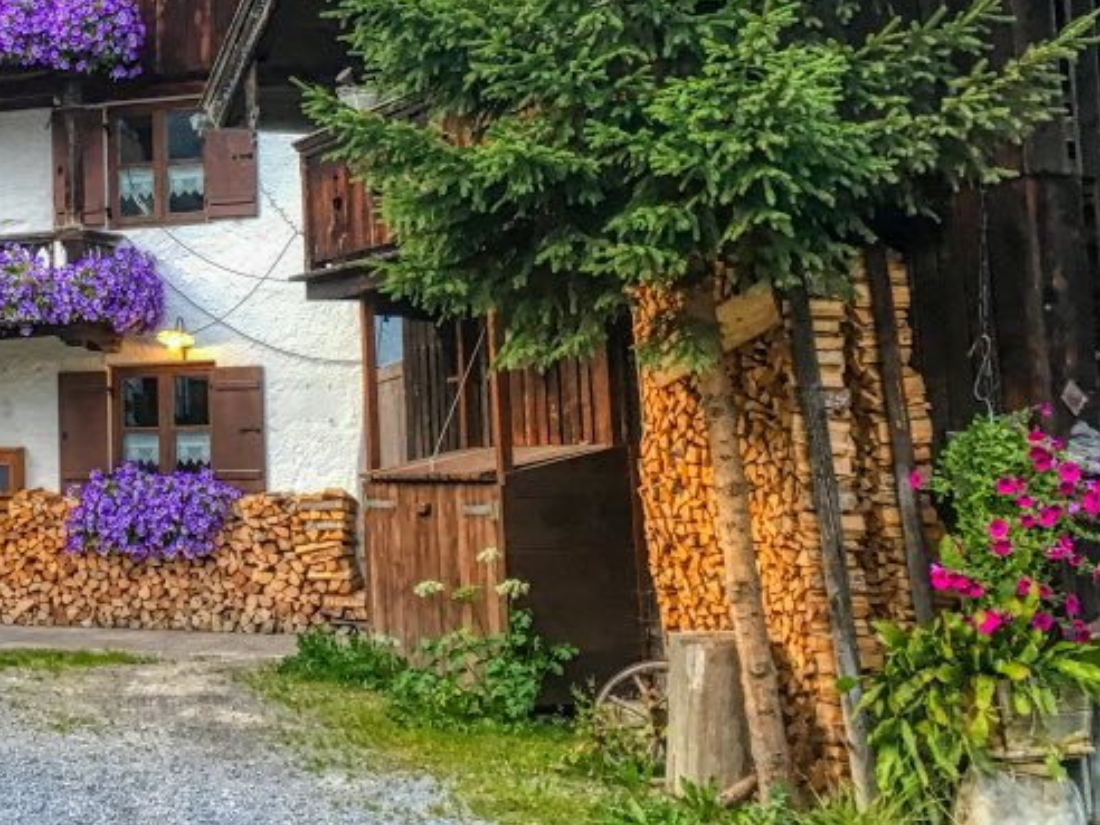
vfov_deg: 24.3
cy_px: 125
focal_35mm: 59
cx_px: 96
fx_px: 1875
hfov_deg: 31.1
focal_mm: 4.15
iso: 80
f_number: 2.2
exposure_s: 1/33
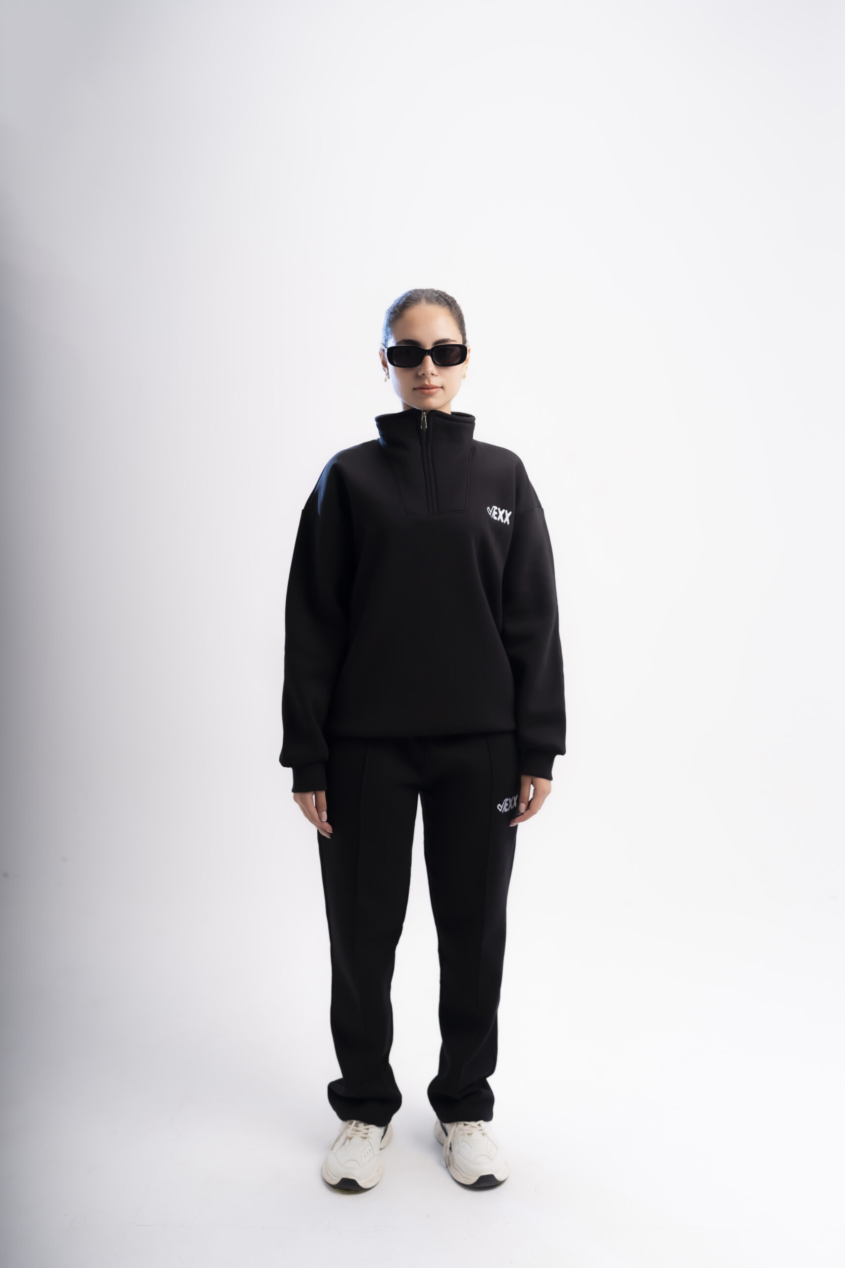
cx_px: 422
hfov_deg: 37.9
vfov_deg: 54.4
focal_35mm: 35
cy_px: 634
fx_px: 1232
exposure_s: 1/250
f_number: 2.8
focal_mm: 35
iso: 100
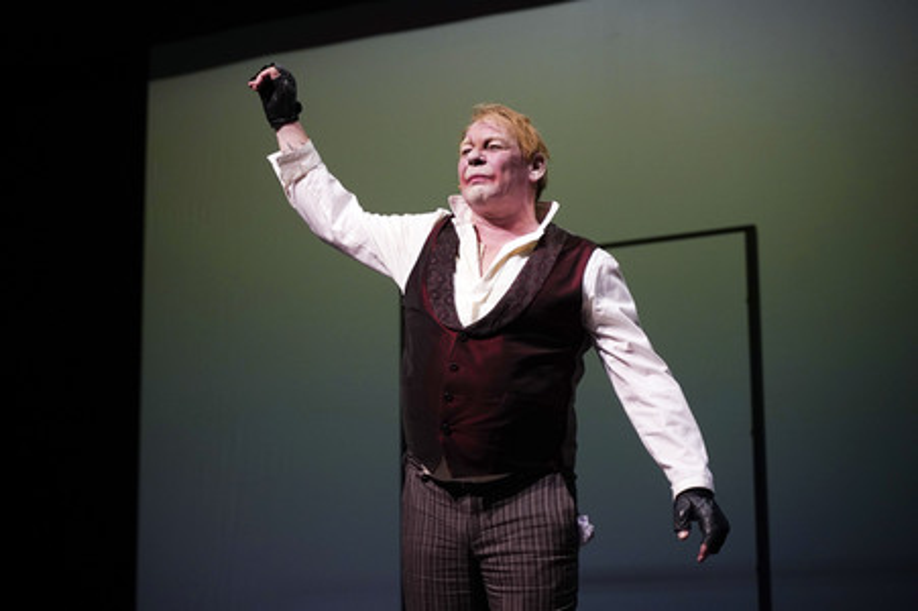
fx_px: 1911
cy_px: 306
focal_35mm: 75
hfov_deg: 27.0
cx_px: 459
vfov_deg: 18.2
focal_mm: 75
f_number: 2.8
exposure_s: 1/500
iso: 1600
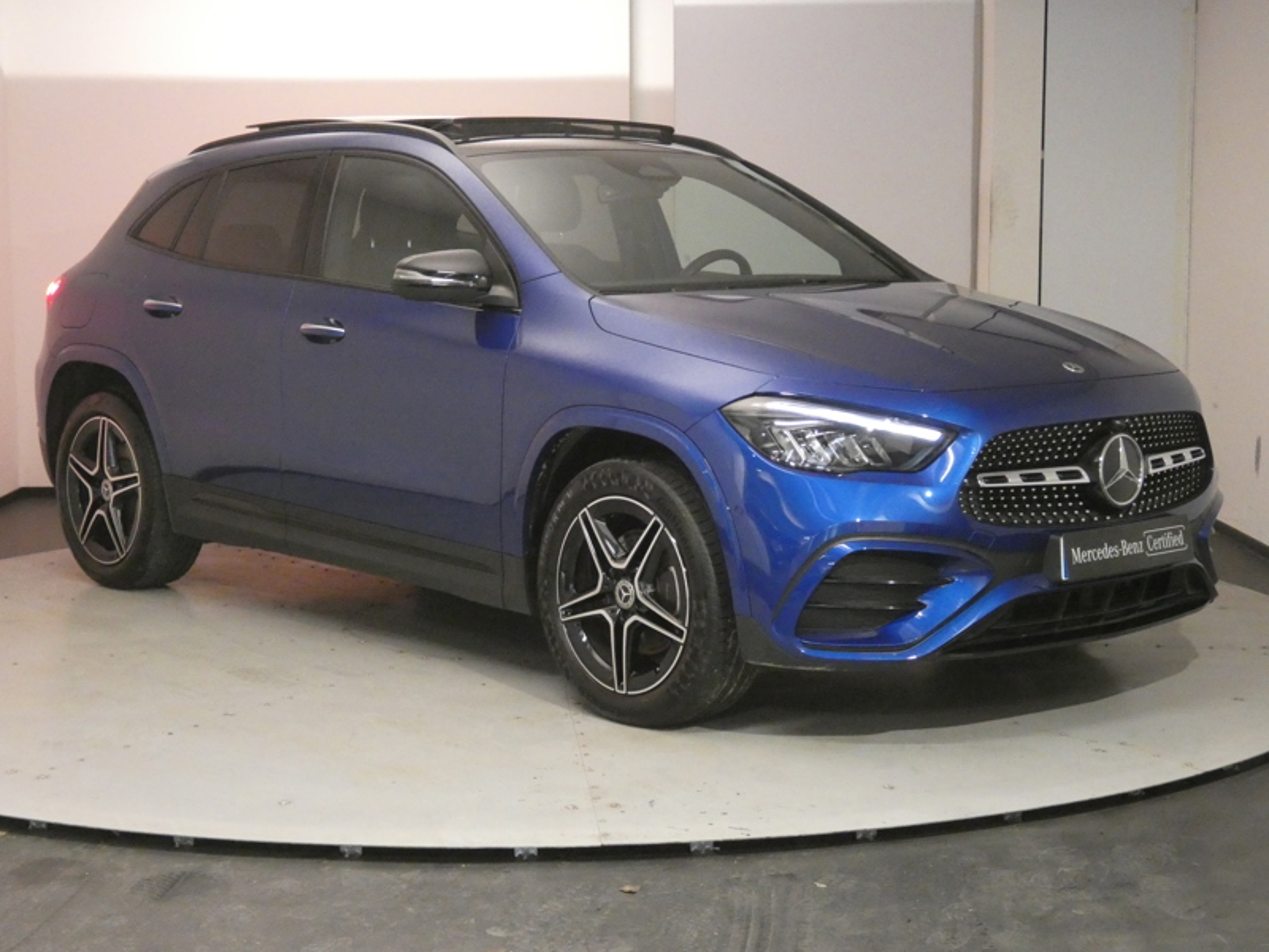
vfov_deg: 25.2
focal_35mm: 58
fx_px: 2126
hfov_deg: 33.2
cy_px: 476
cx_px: 634
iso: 1600
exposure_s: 1/50
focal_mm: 10.4
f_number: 4.1
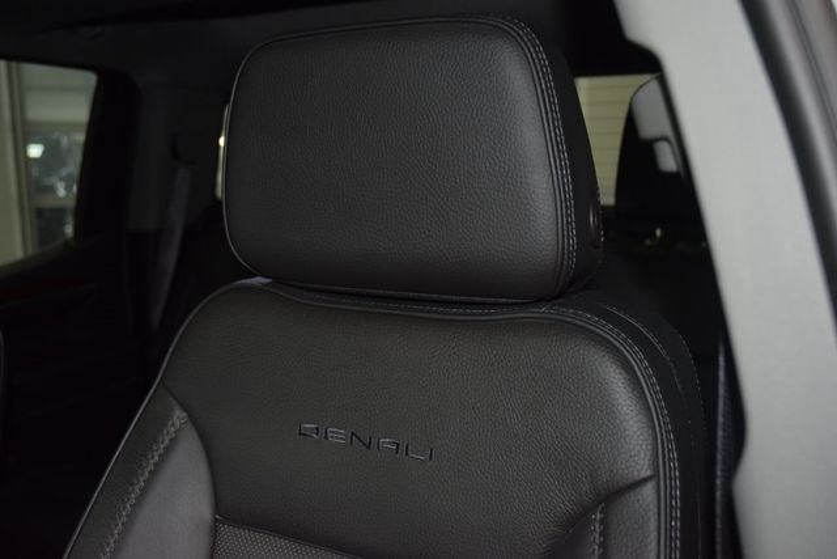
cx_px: 418
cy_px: 280
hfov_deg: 51.3
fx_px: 872
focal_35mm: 38
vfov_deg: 35.5
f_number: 3.8
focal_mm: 25
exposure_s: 1/60
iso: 1400
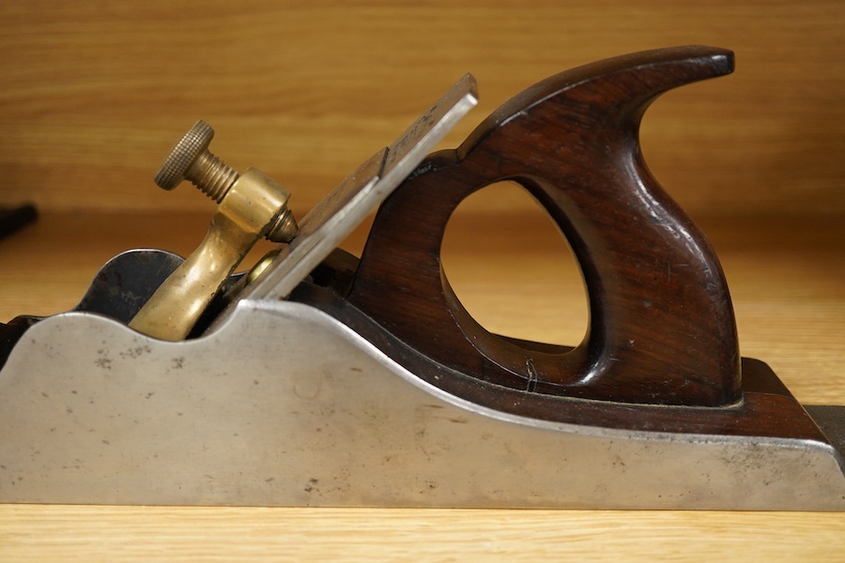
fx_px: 1056
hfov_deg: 43.6
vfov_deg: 29.9
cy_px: 282
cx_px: 422
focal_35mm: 45
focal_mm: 30
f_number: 3.5
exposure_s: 1/125
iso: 1250
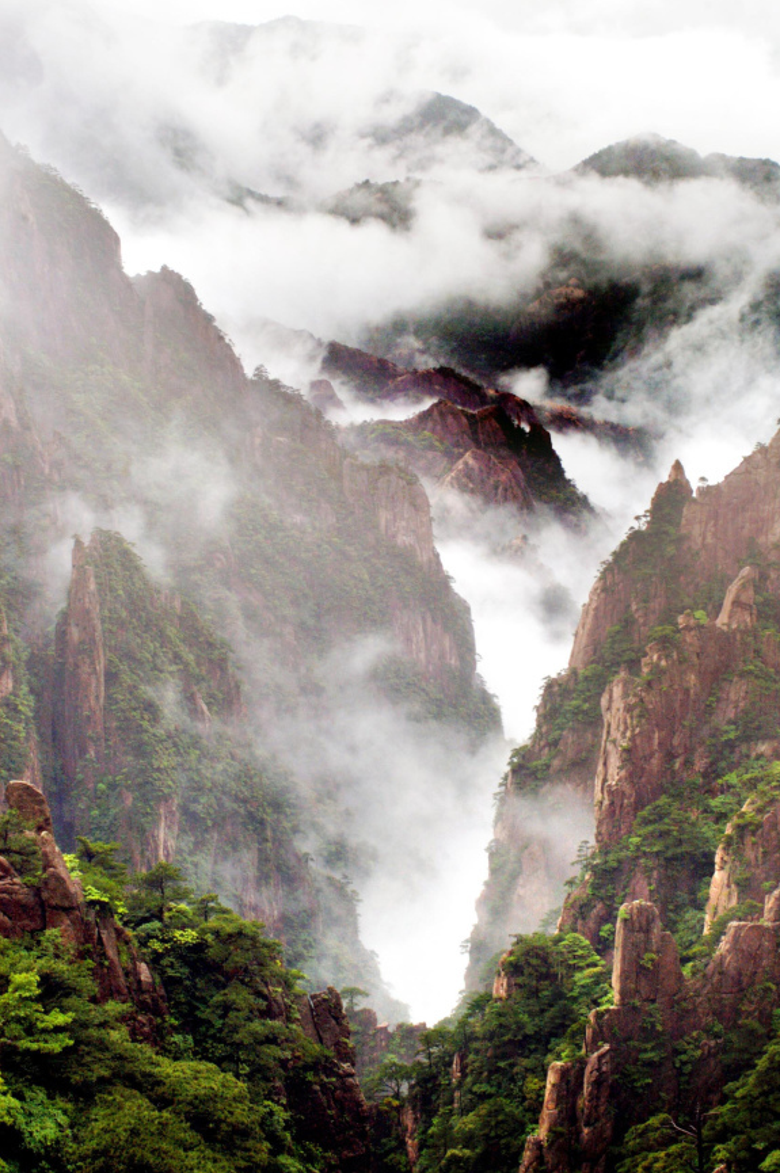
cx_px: 451
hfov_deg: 19.1
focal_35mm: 71
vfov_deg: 28.5
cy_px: 522
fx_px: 2312
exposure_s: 1/160
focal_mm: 40
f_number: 8
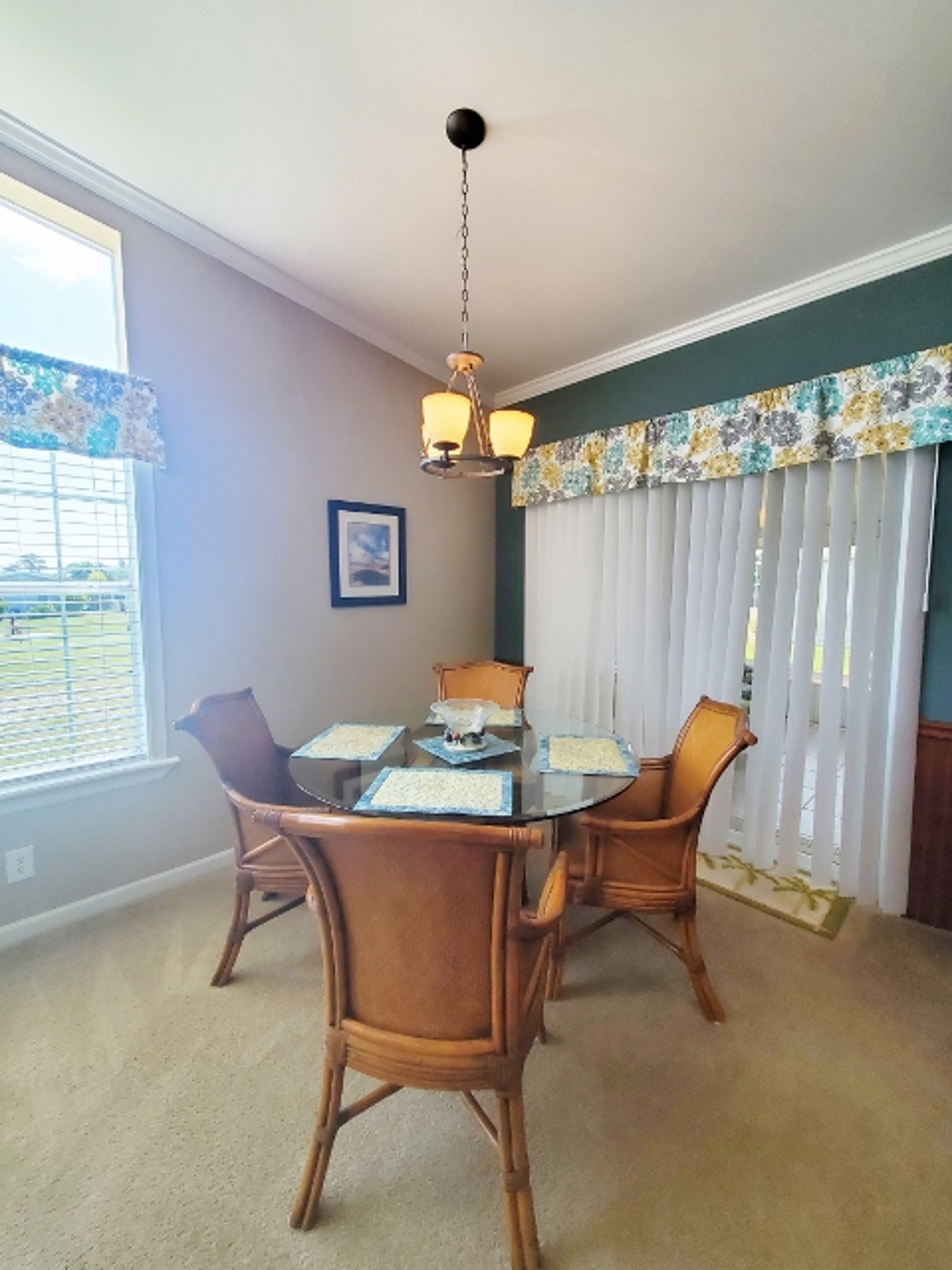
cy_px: 635
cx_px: 476
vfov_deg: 106.2
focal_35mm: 13
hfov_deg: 89.9
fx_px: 477
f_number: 2.2
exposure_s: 1/120
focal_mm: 1.8
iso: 80
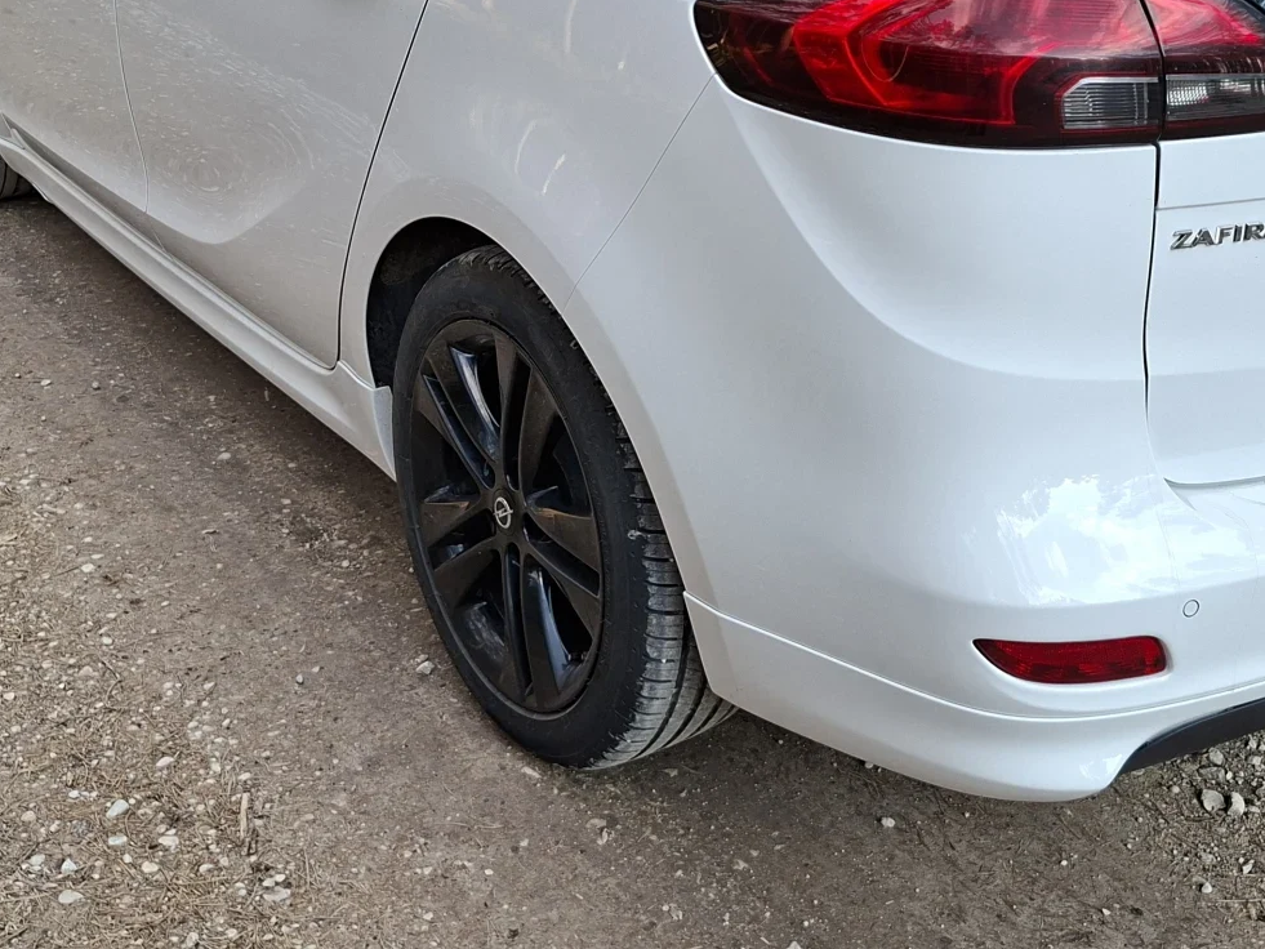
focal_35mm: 45
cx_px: 718
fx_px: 1645
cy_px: 227
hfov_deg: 42.0
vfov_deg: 31.6
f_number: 1.8
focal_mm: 5.54
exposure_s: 1/236
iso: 50
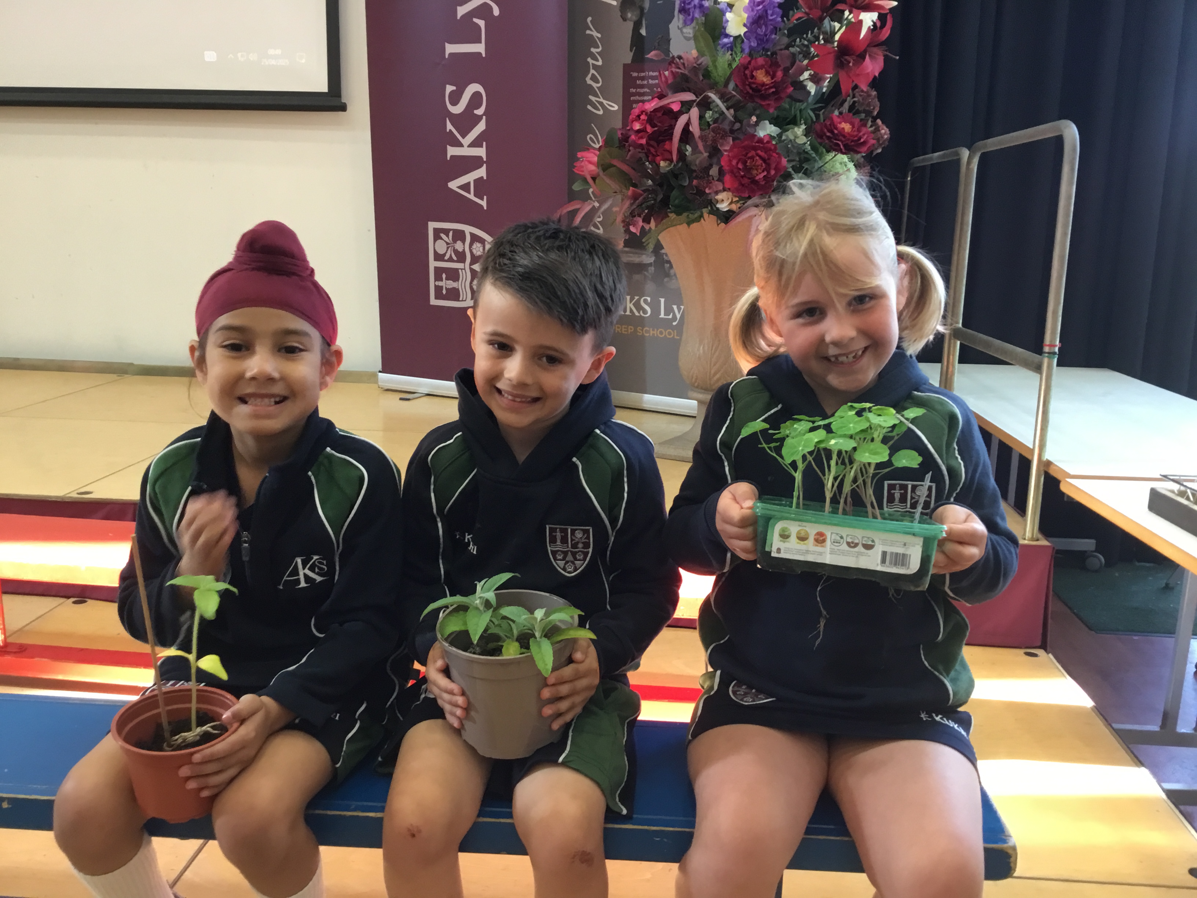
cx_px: 598
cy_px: 449
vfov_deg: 45.4
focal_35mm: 31
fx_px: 1072
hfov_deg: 58.4
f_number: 2.4
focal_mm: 3.3
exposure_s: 1/33
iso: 100
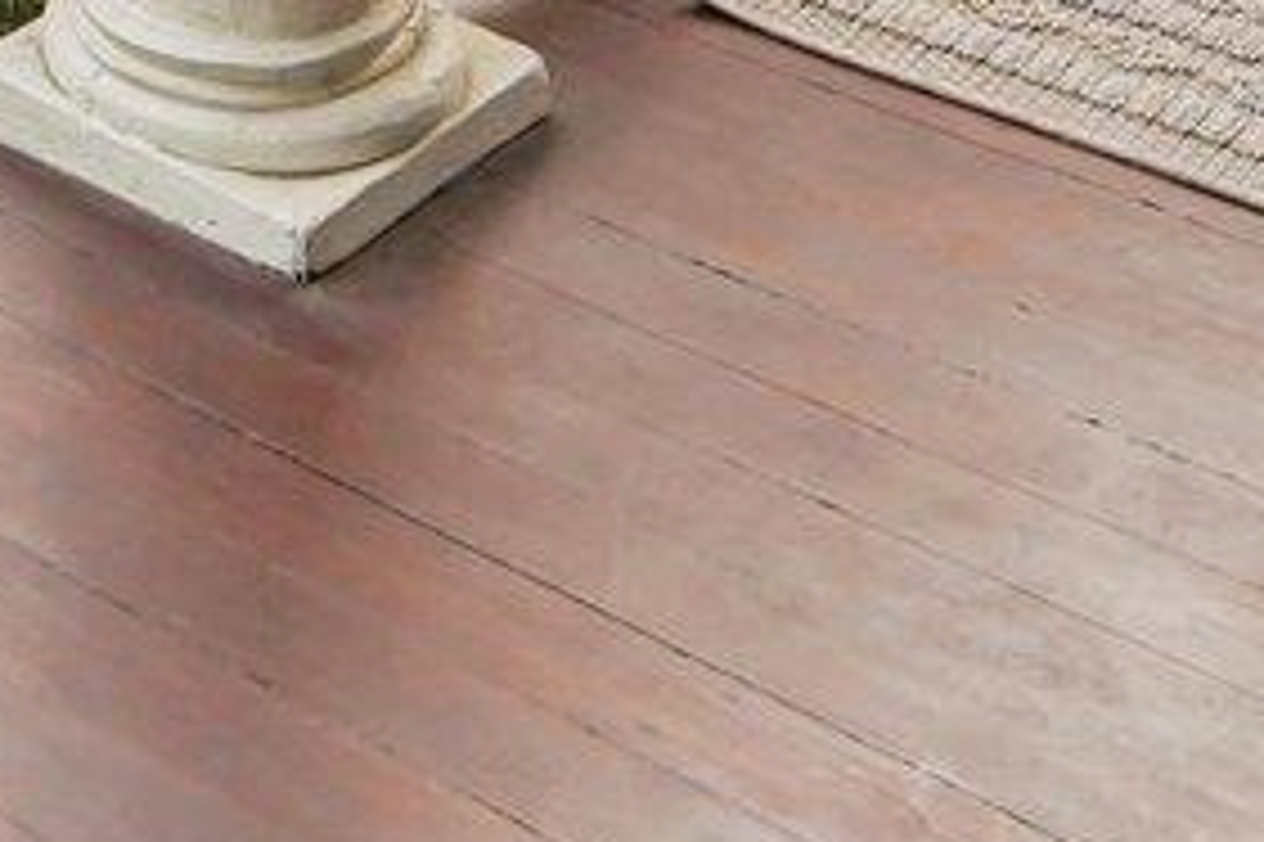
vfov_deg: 9.3
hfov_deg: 19.3
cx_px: -103
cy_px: -1970
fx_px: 3579
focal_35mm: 102
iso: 400
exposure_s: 1/320
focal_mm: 14
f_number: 8
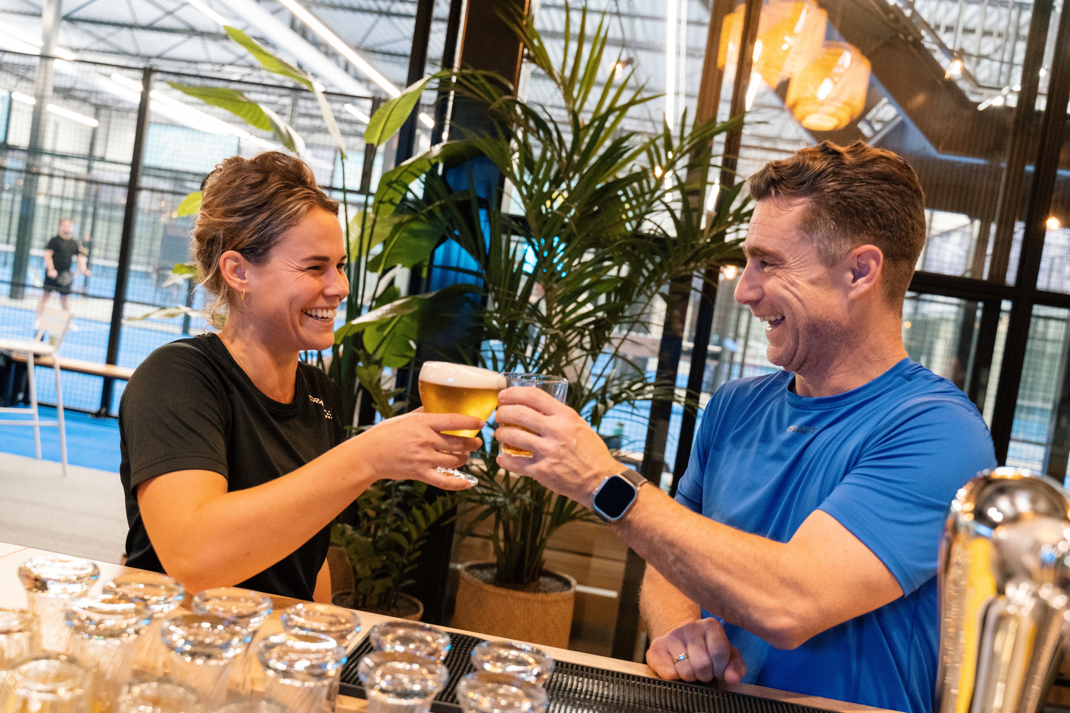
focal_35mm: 36
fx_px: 1070
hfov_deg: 53.1
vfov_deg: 36.9
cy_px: 356
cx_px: 535
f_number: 4
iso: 6400
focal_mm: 36
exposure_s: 1/160
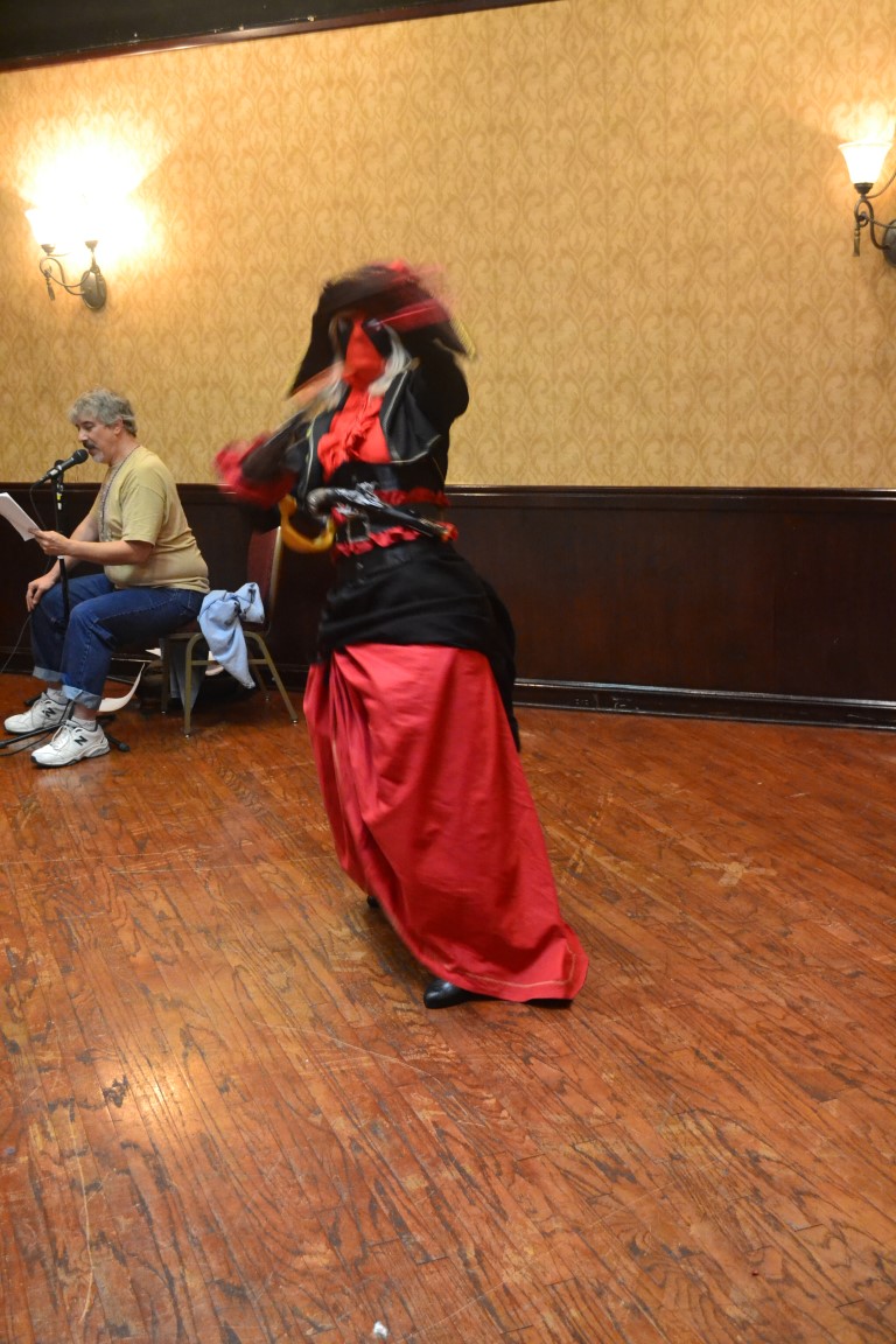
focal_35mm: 42
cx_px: 448
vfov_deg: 46.4
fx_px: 1568
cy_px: 672
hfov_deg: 31.9
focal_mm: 28
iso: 3200
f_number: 4.5
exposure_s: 1/25
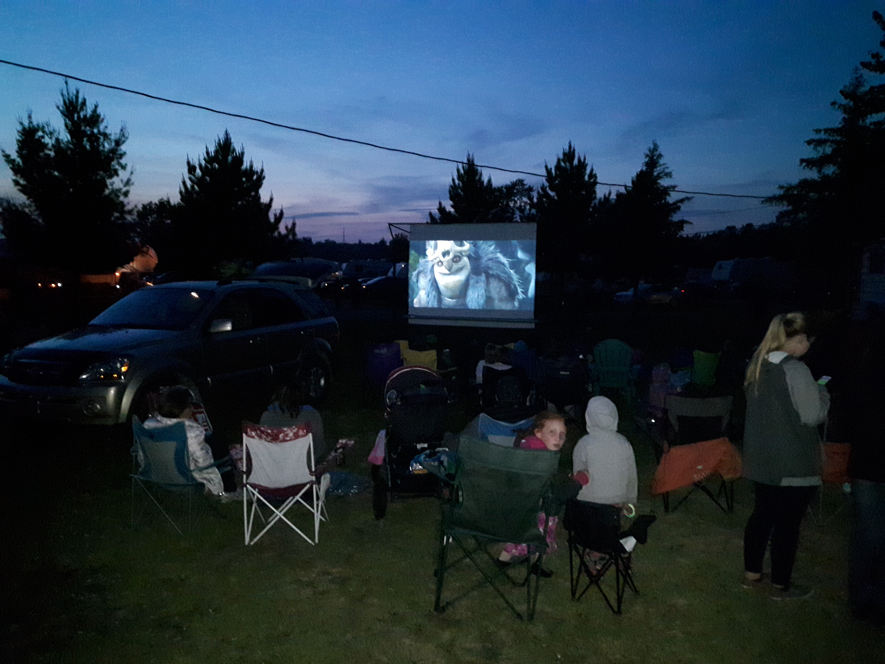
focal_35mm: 31
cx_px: 442
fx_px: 793
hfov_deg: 58.4
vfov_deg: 45.4
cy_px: 332
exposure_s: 1/17
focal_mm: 3.7
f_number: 1.9
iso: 1250
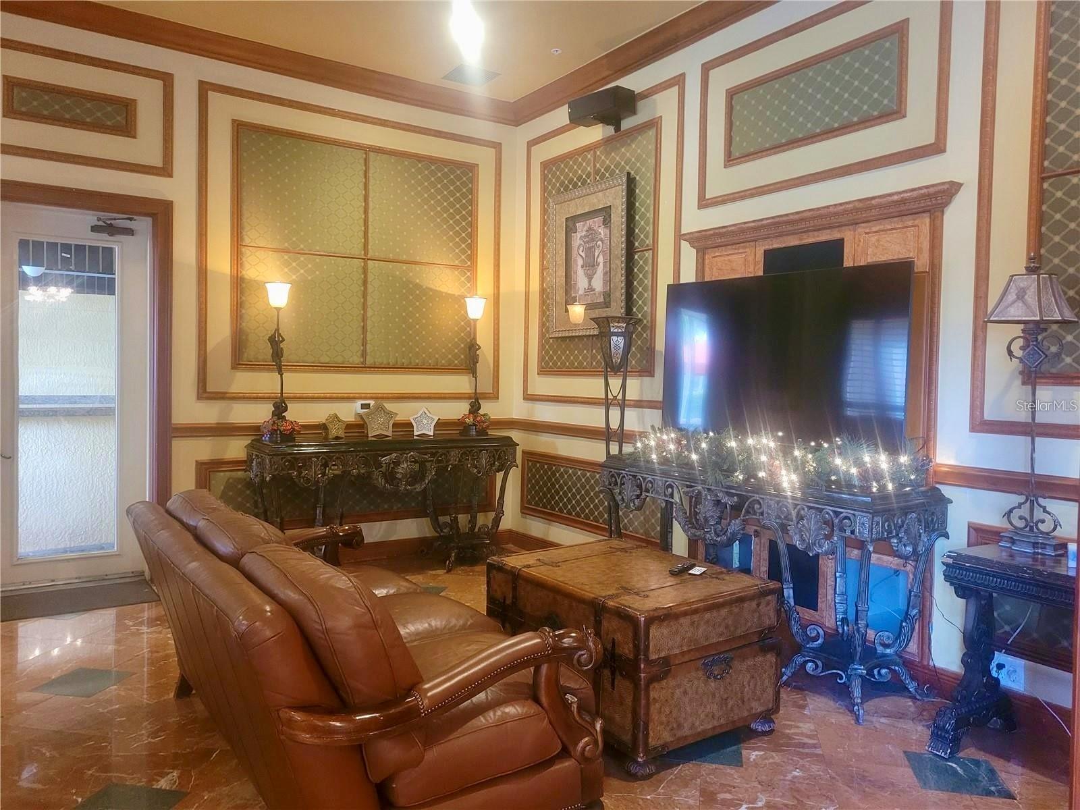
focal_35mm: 26
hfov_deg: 67.3
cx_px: 540
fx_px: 811
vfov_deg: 53.1
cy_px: 405
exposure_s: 1/40
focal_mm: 5.4
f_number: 1.8
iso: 640
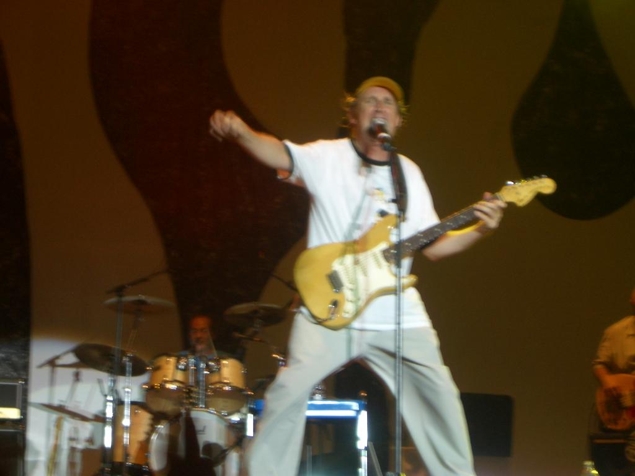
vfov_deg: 14.1
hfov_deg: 18.7
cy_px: 238
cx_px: 318
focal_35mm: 105
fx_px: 1926
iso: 50
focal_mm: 17.4
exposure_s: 1/8
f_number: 4.8
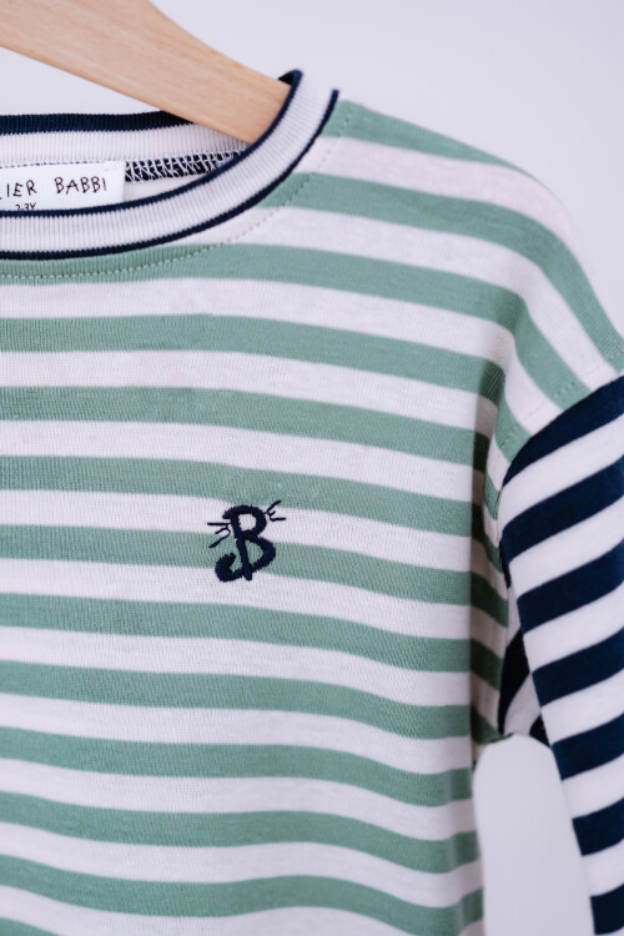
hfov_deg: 27.0
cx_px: 312
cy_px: 468
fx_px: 1300
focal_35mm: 50
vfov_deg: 39.6
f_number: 1.8
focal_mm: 33
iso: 320
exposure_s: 1/125
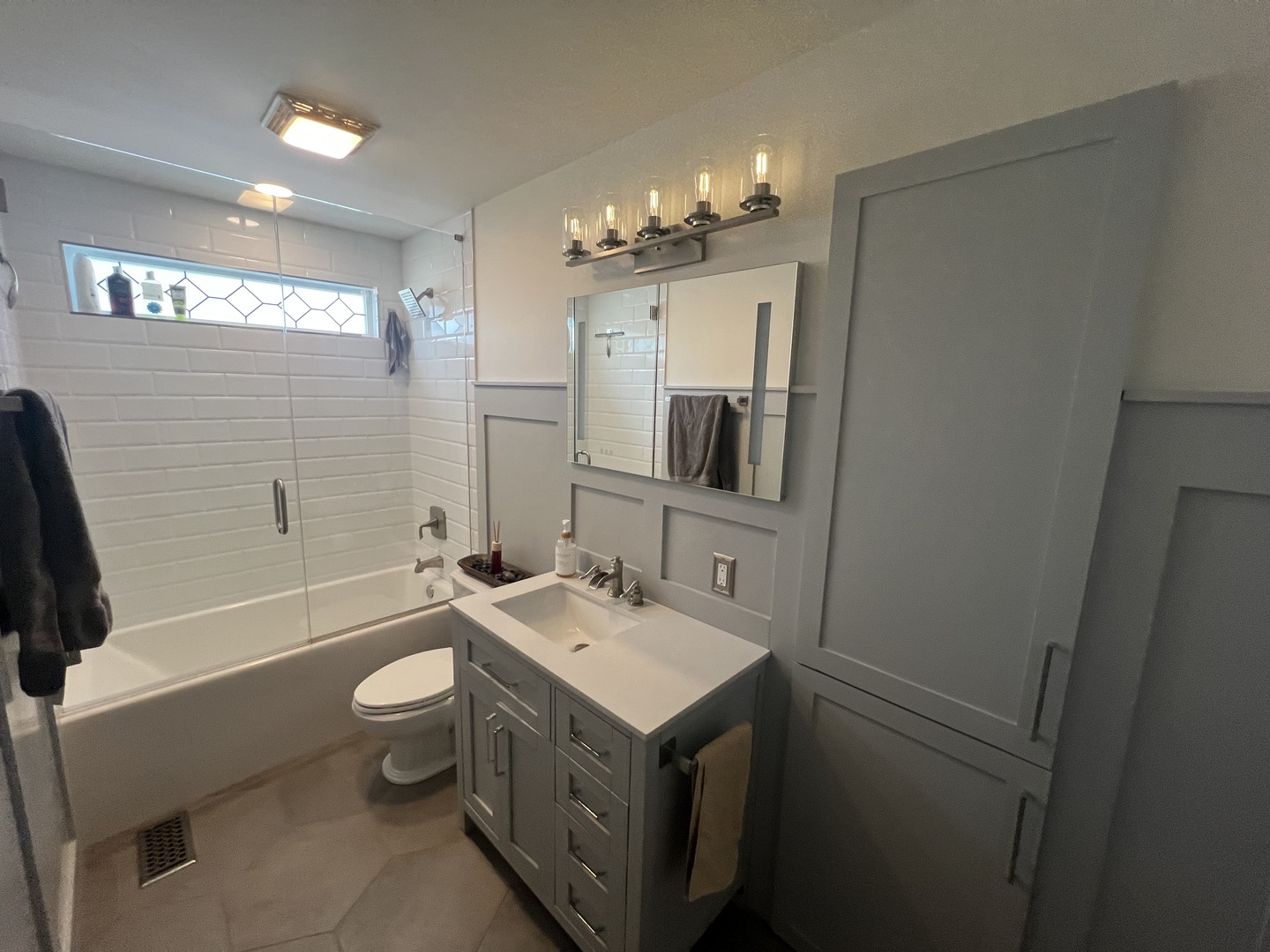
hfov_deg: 106.2
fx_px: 477
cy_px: 476
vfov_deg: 89.9
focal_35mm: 13
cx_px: 635
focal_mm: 1.57
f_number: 1.8
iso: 250
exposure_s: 1/120
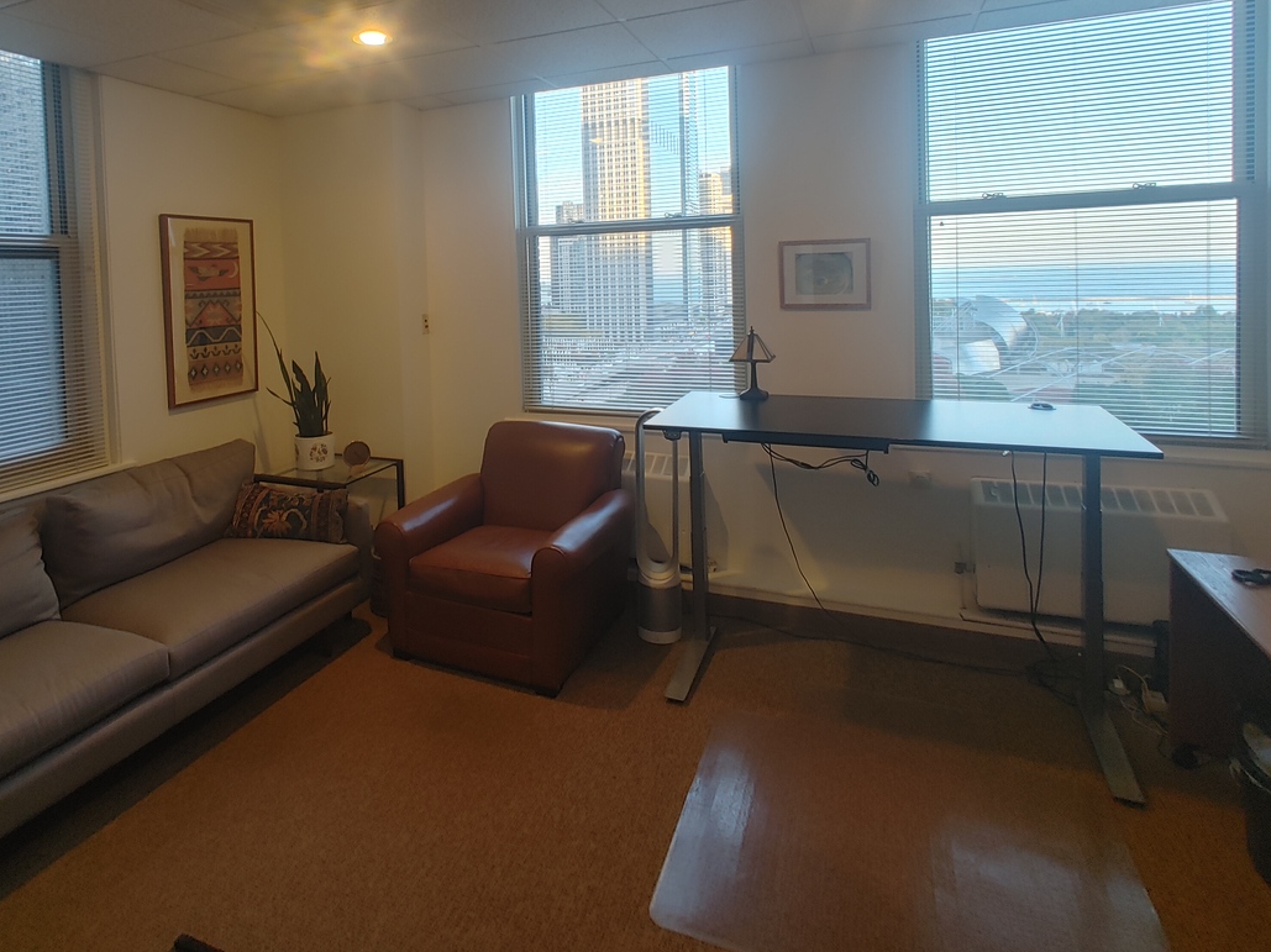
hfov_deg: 78.2
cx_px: 518
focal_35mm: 21
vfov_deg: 61.5
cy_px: 300
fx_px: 771
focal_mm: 1.78
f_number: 1.9
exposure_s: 1/40
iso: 100
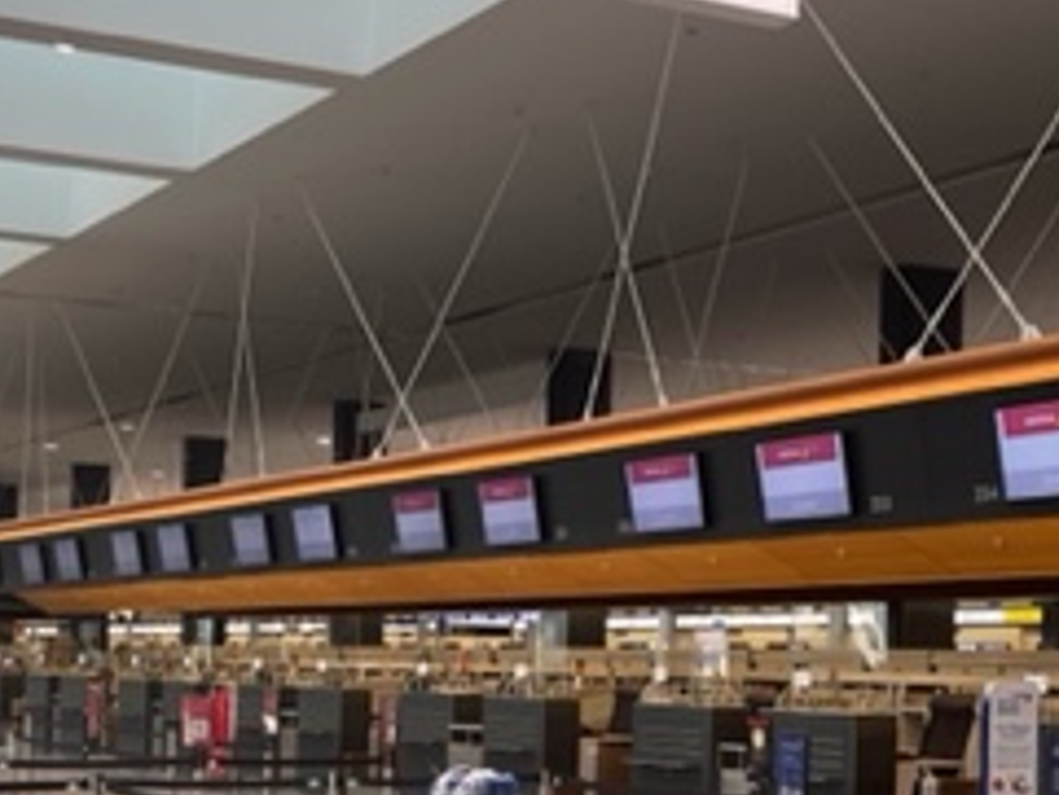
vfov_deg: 21.0
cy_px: 672
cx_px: 505
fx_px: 2112
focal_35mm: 69
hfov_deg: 28.1
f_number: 1.6
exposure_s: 1/100
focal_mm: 5.1
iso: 80
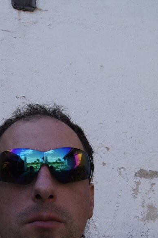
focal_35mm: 56
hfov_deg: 23.8
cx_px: 32
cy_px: 194
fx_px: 369
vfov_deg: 34.5
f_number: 11
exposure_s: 1/125
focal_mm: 18
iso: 200
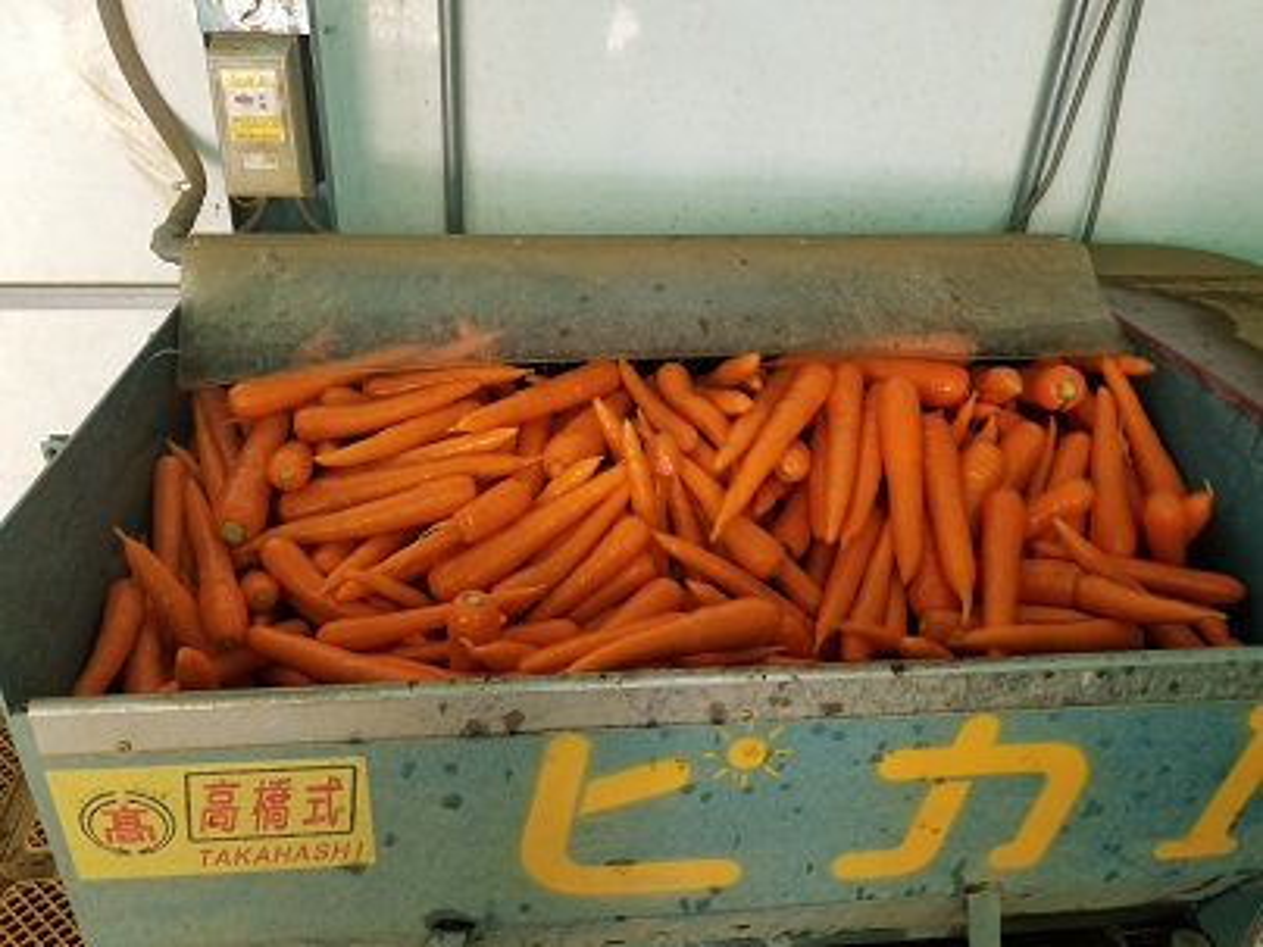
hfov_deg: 67.3
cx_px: 632
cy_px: 474
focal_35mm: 26
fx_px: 949
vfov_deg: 53.1
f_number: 1.7
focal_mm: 4.25
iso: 250
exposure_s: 1/100
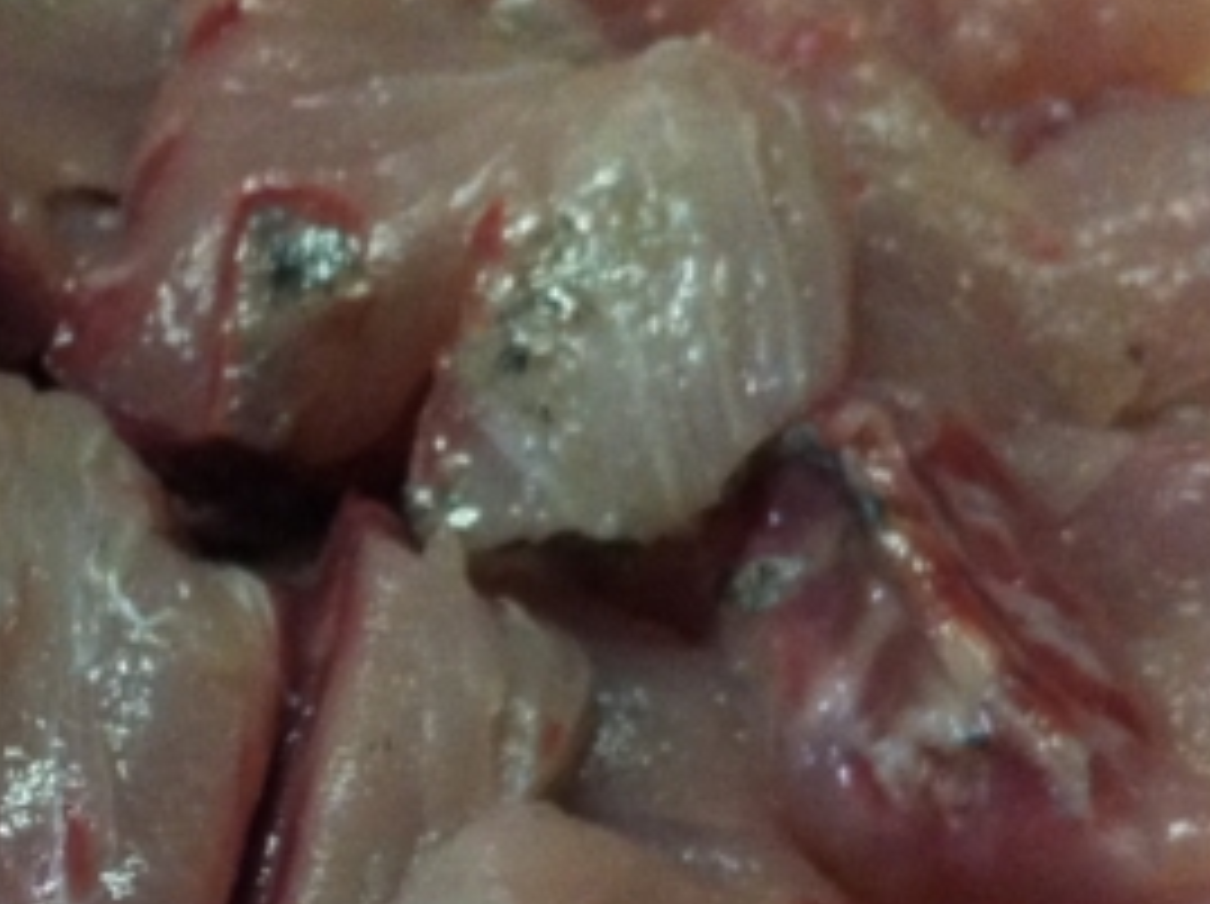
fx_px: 3630
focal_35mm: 104
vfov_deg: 14.0
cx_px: 135
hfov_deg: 18.6
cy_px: 913
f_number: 2.8
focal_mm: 3.85
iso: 320
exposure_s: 1/17
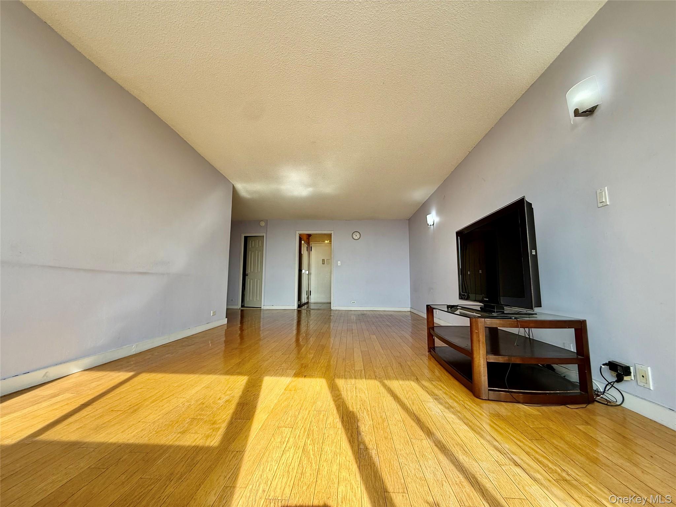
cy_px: 254
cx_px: 338
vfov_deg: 85.7
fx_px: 273
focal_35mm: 14
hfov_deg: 102.1
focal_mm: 2.22
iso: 64
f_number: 2.2
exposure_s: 1/105
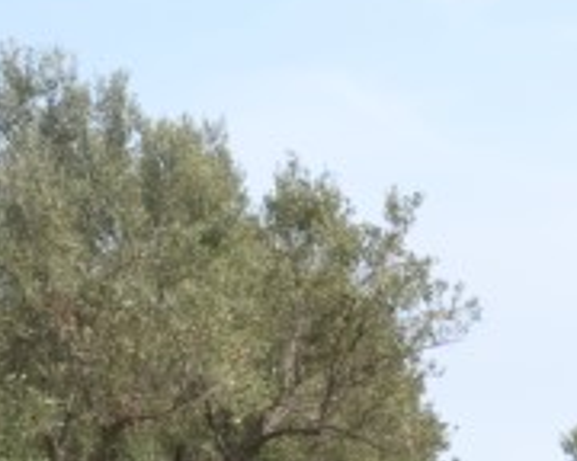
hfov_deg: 10.7
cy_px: 720
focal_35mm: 180
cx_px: 295
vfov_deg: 8.4
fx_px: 3074
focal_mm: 20
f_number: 7.1
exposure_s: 1/200
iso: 100
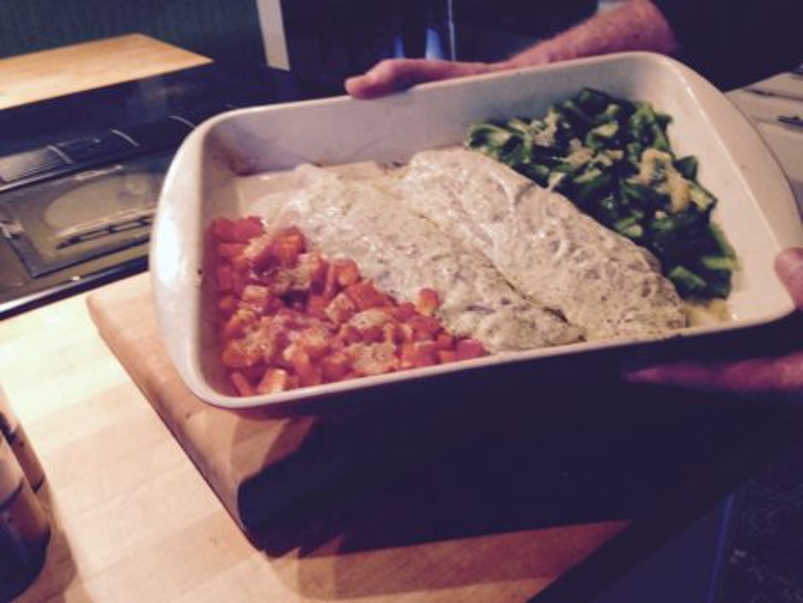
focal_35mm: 33
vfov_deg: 43.0
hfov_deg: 55.3
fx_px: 766
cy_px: 302
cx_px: 402
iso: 200
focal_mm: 4.12
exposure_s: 1/20
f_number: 2.4
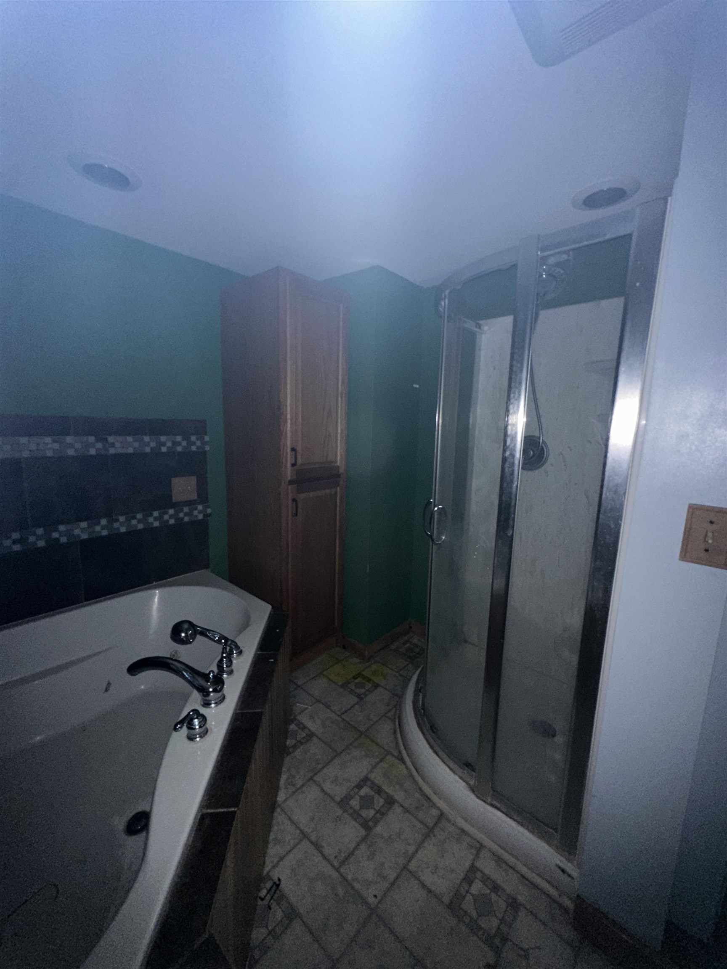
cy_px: 484
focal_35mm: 14
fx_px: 392
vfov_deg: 102.1
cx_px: 364
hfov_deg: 85.7
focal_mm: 2.22
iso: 125
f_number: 2.2
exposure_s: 1/19
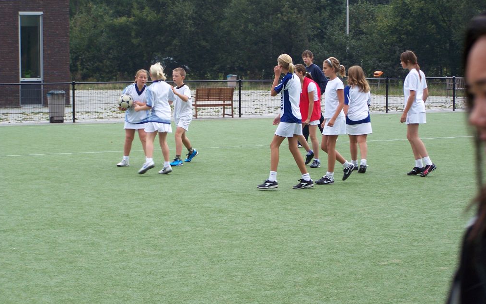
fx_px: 1417
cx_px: 242
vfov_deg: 12.2
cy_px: 122
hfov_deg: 19.5
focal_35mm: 107
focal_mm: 16.6
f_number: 3.2
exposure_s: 1/100
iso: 64
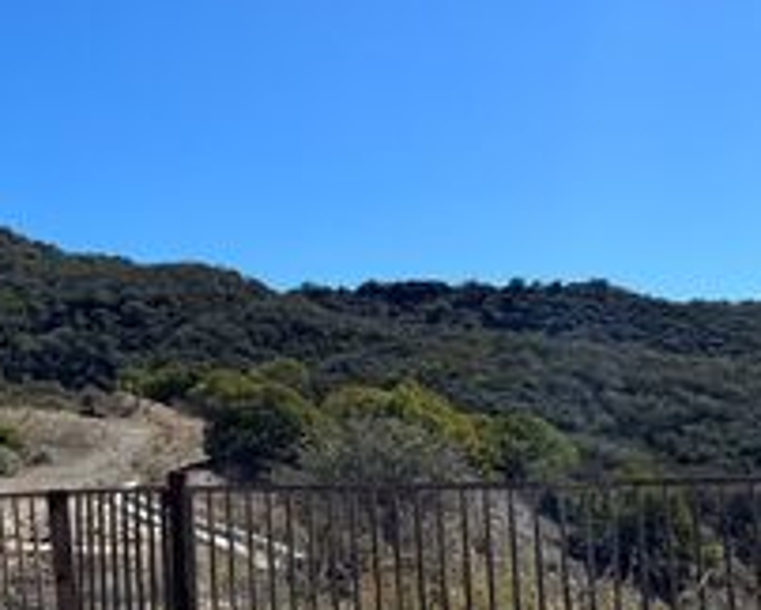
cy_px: 345
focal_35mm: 58
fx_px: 1308
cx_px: -143
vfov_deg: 26.3
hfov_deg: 28.4
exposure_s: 1/5348
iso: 80
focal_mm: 6.76
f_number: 1.78
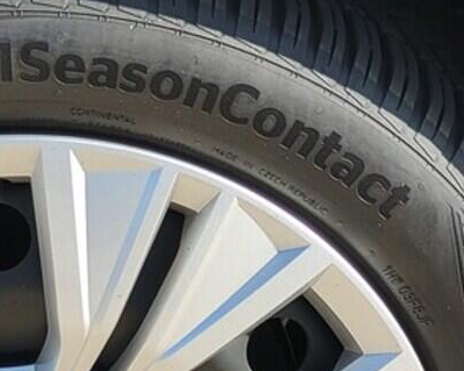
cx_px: -3
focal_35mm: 268
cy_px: 381
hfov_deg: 7.2
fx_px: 3679
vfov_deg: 5.8
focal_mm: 7.12
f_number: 2.4
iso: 25
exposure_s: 1/460
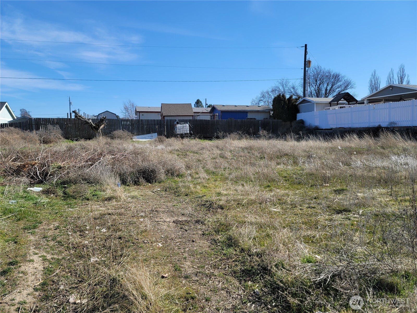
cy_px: 156
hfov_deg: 69.4
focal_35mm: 25
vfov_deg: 54.9
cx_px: 208
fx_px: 301
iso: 20
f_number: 1.8
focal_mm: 7
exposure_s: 1/960
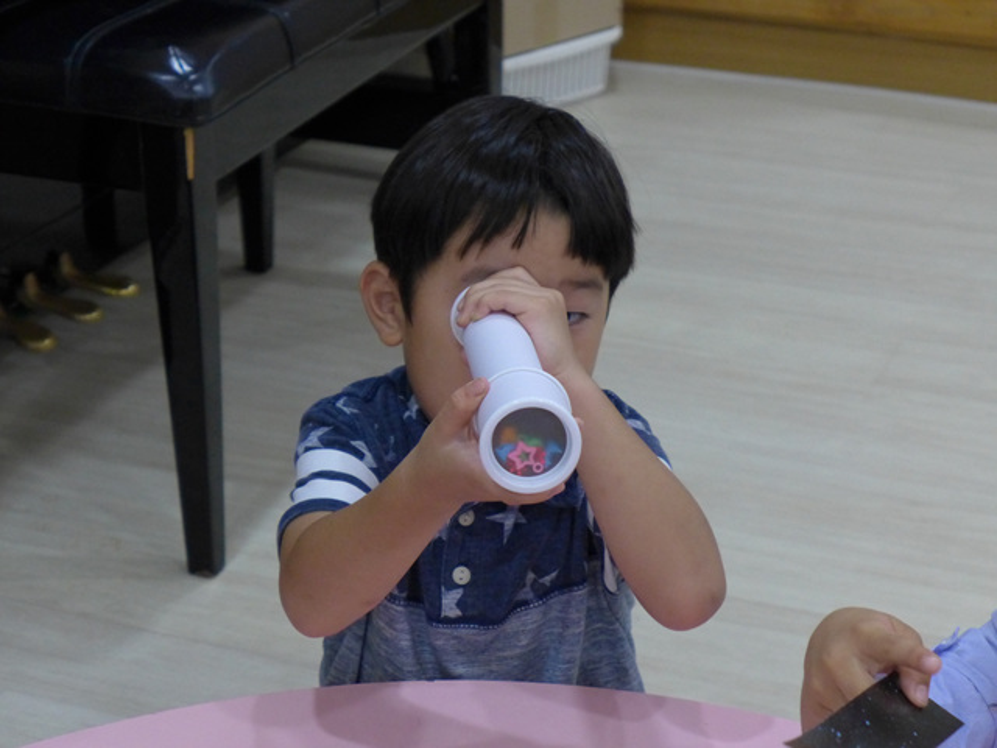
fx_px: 2592
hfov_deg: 21.8
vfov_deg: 16.4
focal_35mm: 90
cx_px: 498
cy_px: 374
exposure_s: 1/250
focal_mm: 17.7
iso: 640
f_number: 2.3
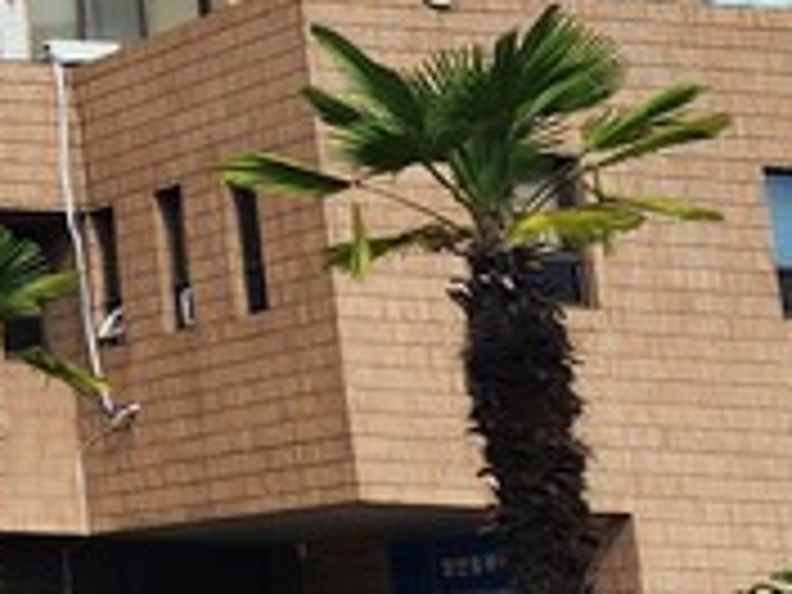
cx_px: -1166
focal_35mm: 141
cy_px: -130
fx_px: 3226
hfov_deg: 11.4
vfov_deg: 10.3
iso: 12
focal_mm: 6.4
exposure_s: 1/932
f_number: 1.8
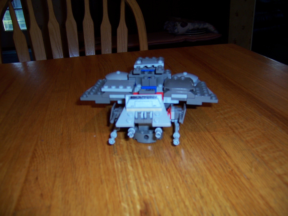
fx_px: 275
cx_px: 144
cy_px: 108
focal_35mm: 33
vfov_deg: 42.9
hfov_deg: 55.4
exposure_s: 1/60
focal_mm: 5.5
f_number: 2.8
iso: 80
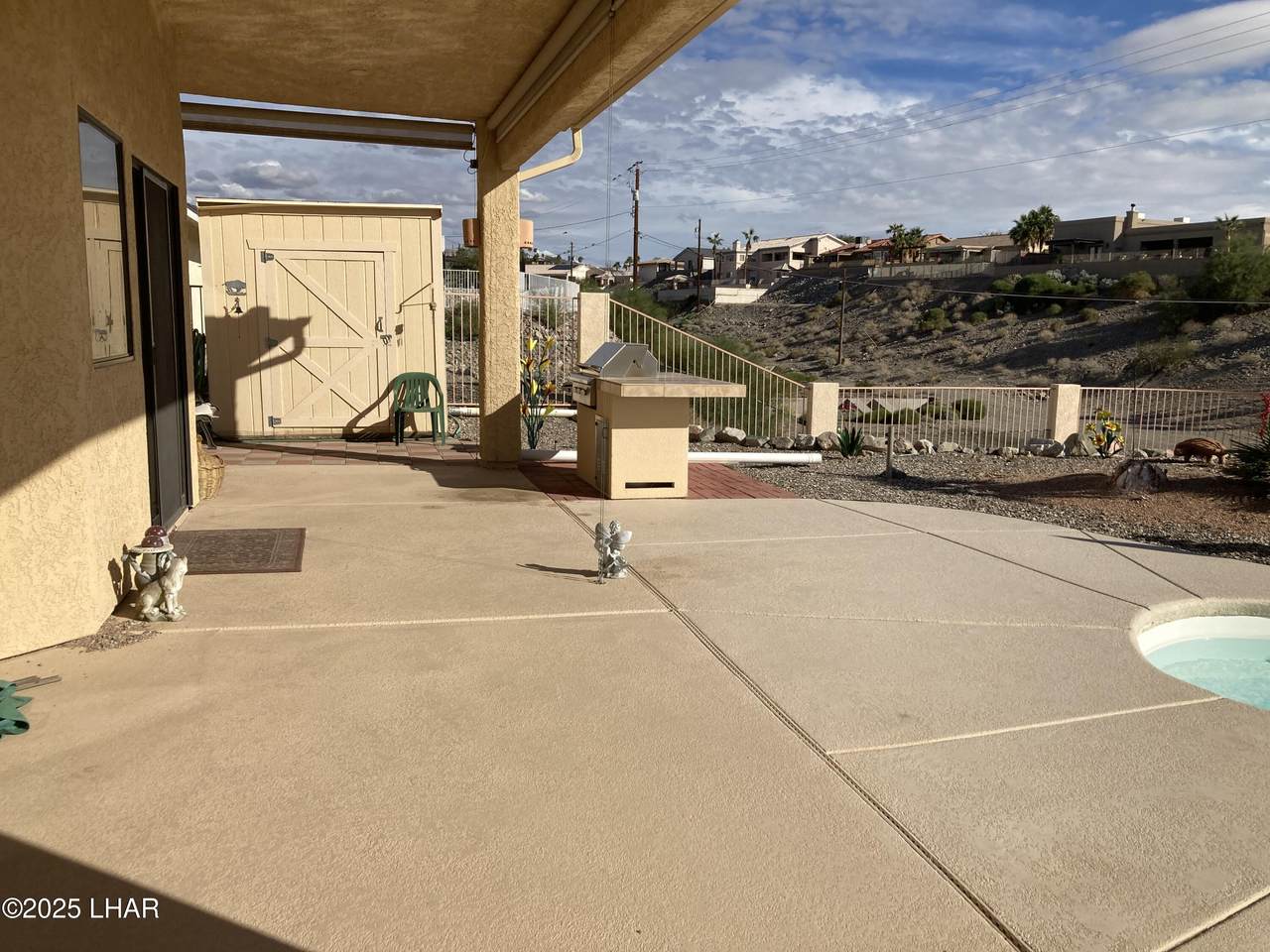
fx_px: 1027
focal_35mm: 28
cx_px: 635
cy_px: 476
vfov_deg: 49.7
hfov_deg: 63.4
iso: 20
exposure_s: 1/4425
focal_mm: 3.99
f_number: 1.8
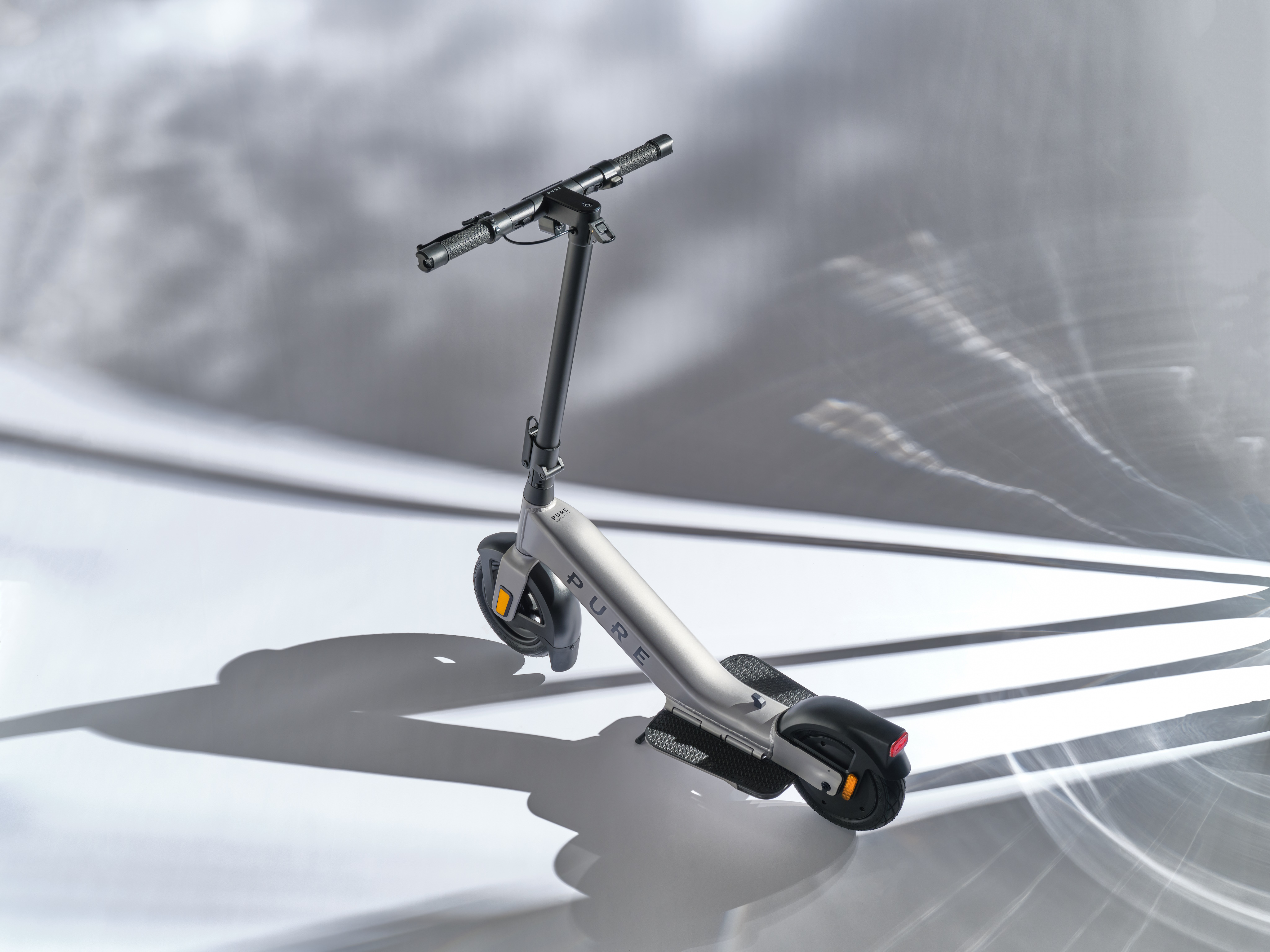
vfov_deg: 26.6
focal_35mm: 55
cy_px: 476
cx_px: 635
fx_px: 2018
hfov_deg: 34.9
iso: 320
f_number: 11
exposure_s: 1/80
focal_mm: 69
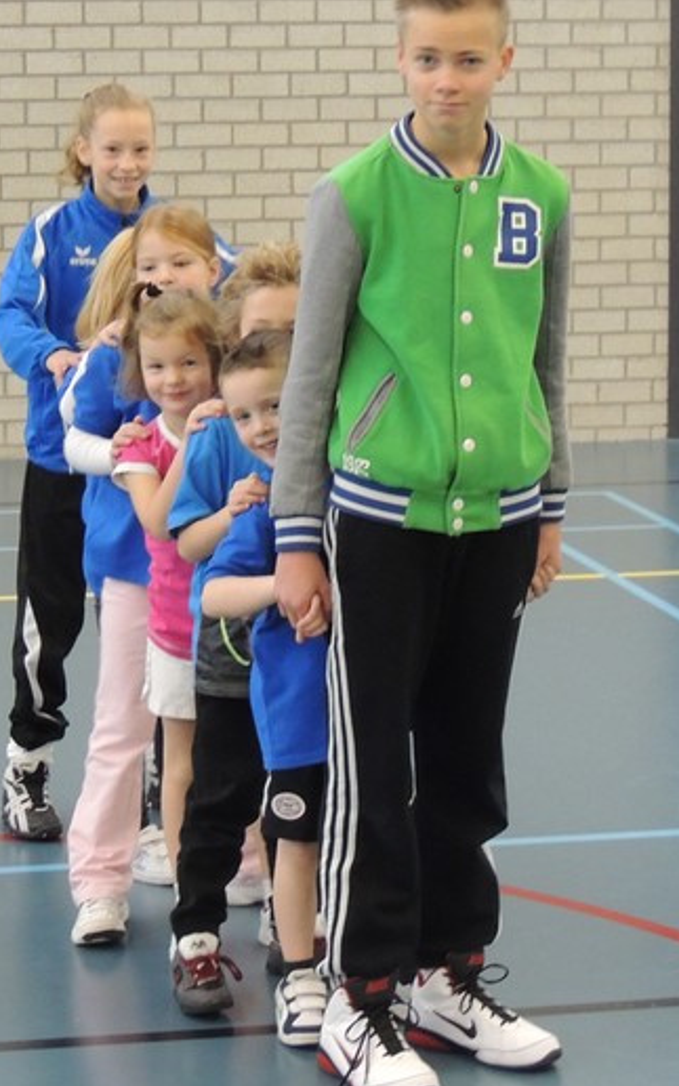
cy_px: 435
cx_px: 282
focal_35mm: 105
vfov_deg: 19.8
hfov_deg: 12.5
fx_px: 3110
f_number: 3.6
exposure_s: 1/30
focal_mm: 8.9
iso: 400
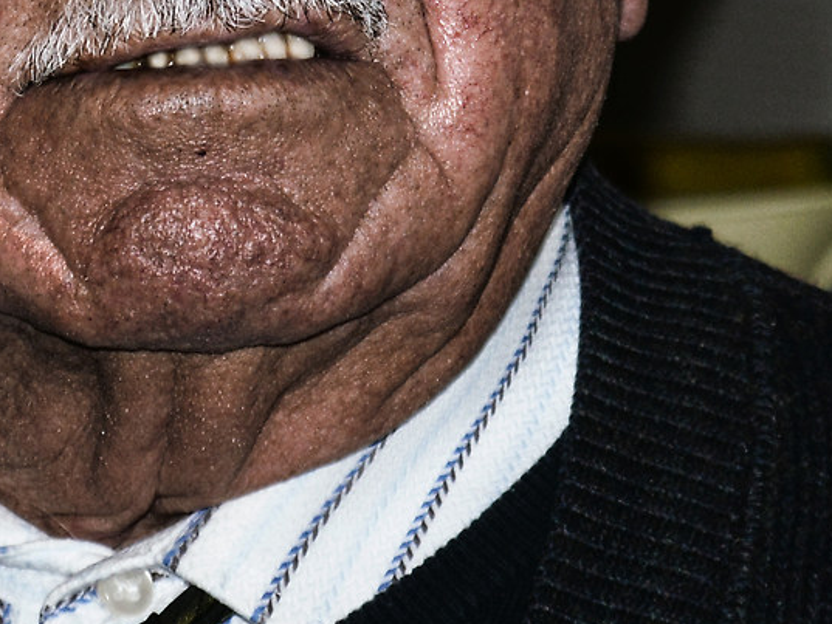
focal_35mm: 309
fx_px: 7429
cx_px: 790
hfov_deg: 6.4
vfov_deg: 4.8
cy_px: -43
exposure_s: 1/200
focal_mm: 48
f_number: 5.3
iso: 400
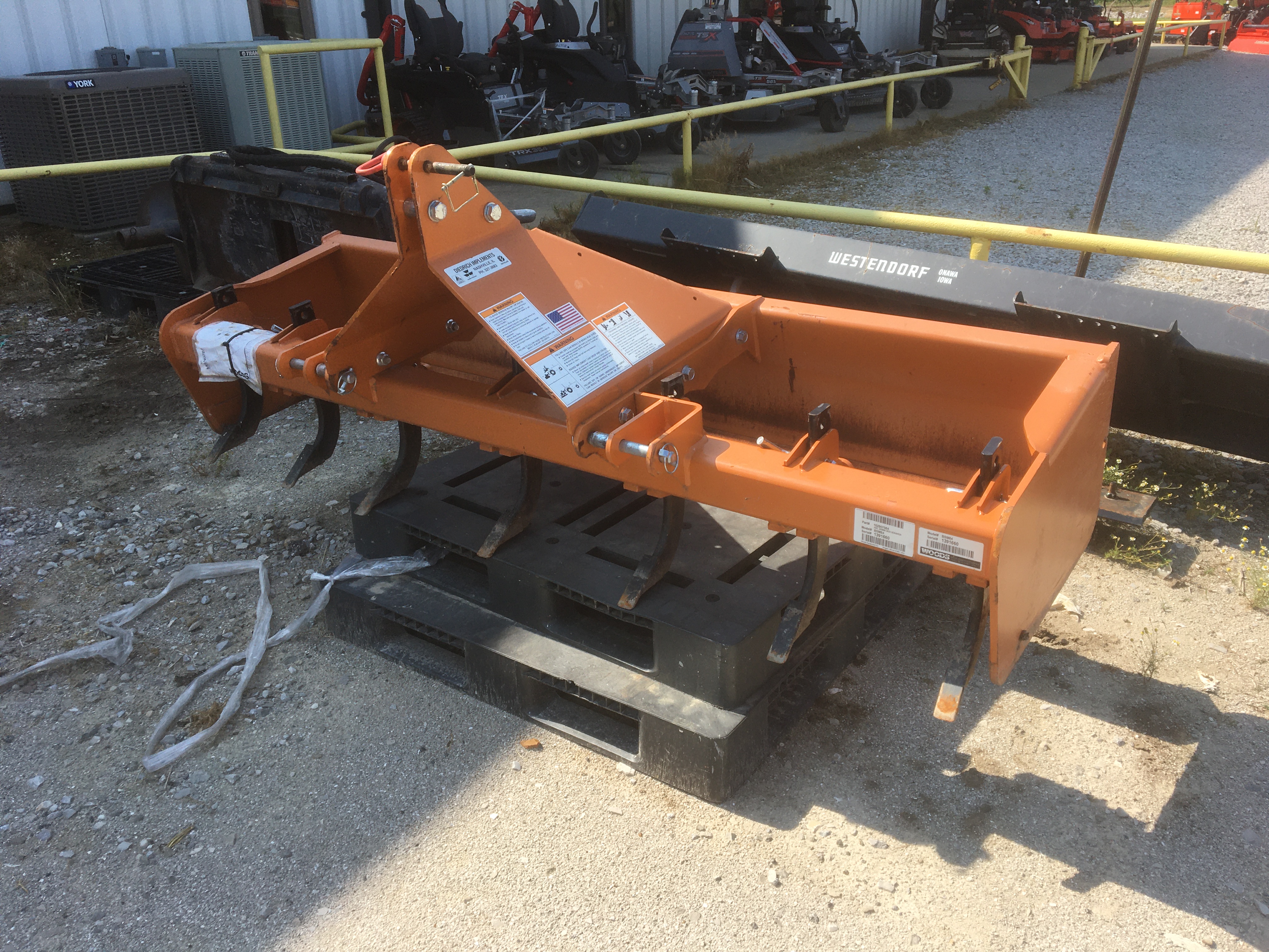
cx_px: 634
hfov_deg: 61.7
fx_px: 1063
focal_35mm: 29
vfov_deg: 48.2
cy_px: 476
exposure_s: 1/845
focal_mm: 4.15
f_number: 2.2
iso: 25
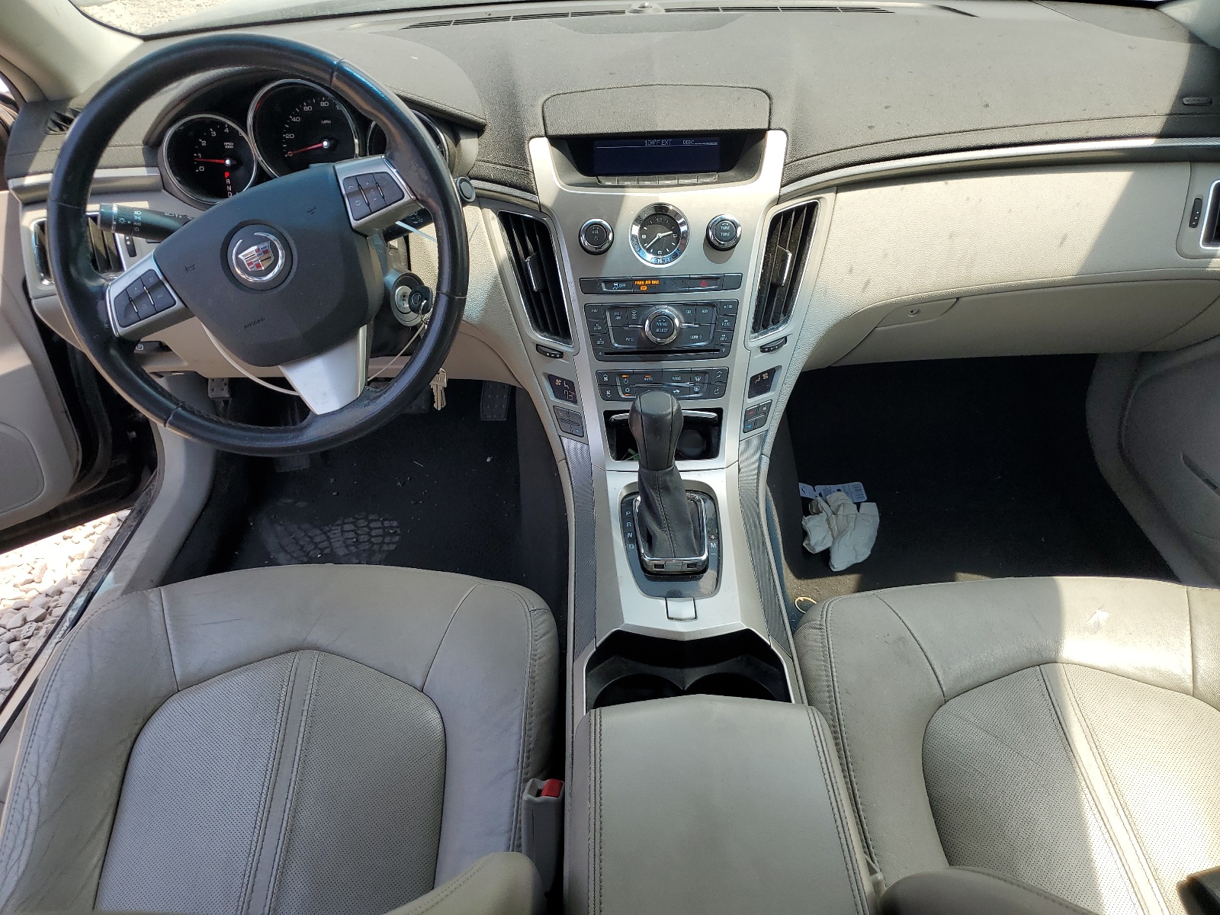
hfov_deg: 67.3
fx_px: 916
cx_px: 610
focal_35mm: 26
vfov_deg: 53.1
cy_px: 458
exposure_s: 1/833
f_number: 1.5
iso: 50
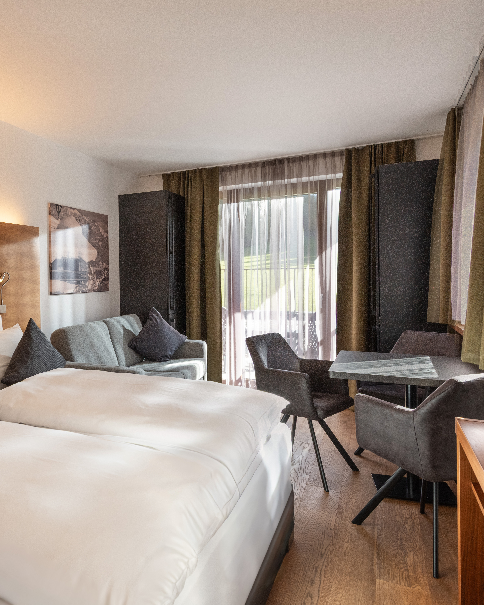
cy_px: 283
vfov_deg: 66.0
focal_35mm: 26
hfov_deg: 52.3
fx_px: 466
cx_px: 115
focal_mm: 16
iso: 320
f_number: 8
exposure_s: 1/40
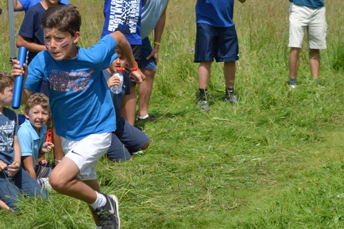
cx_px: 212
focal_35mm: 152
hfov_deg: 13.5
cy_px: 32
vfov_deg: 9.0
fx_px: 1451
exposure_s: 1/800
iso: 125
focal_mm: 55
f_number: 5.6
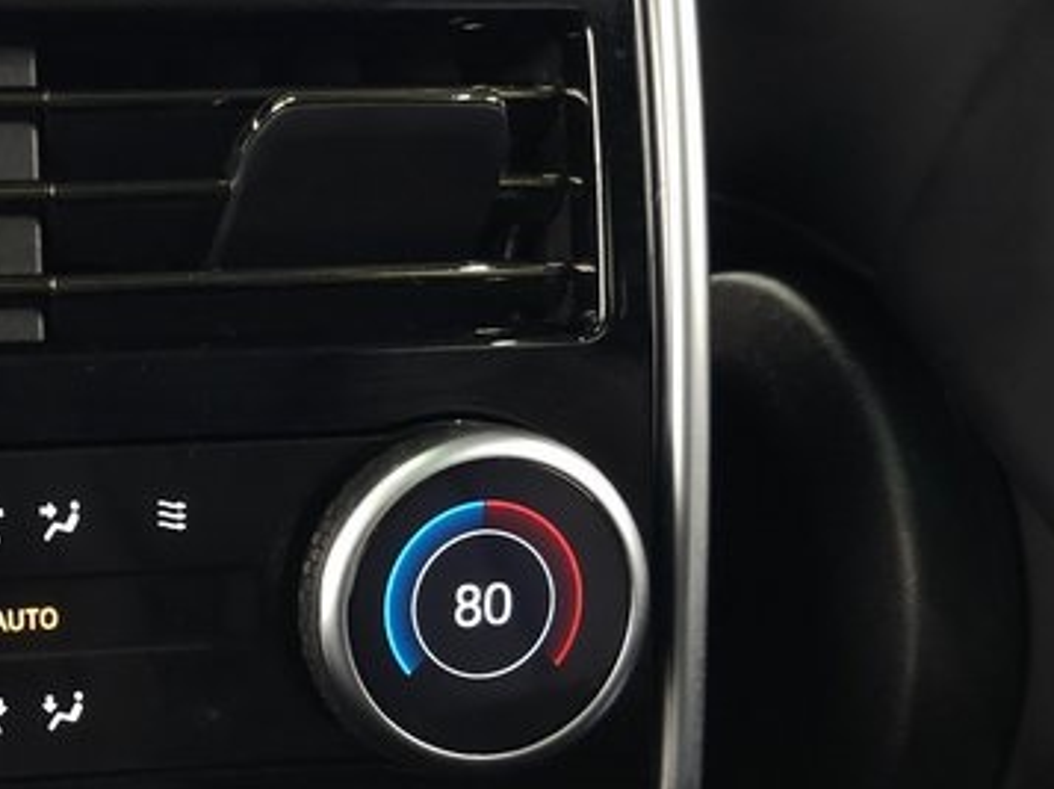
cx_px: -24
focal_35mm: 66
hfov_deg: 27.6
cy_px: 601
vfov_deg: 22.0
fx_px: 2008
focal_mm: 6.3
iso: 400
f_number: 1.7
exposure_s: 1/24
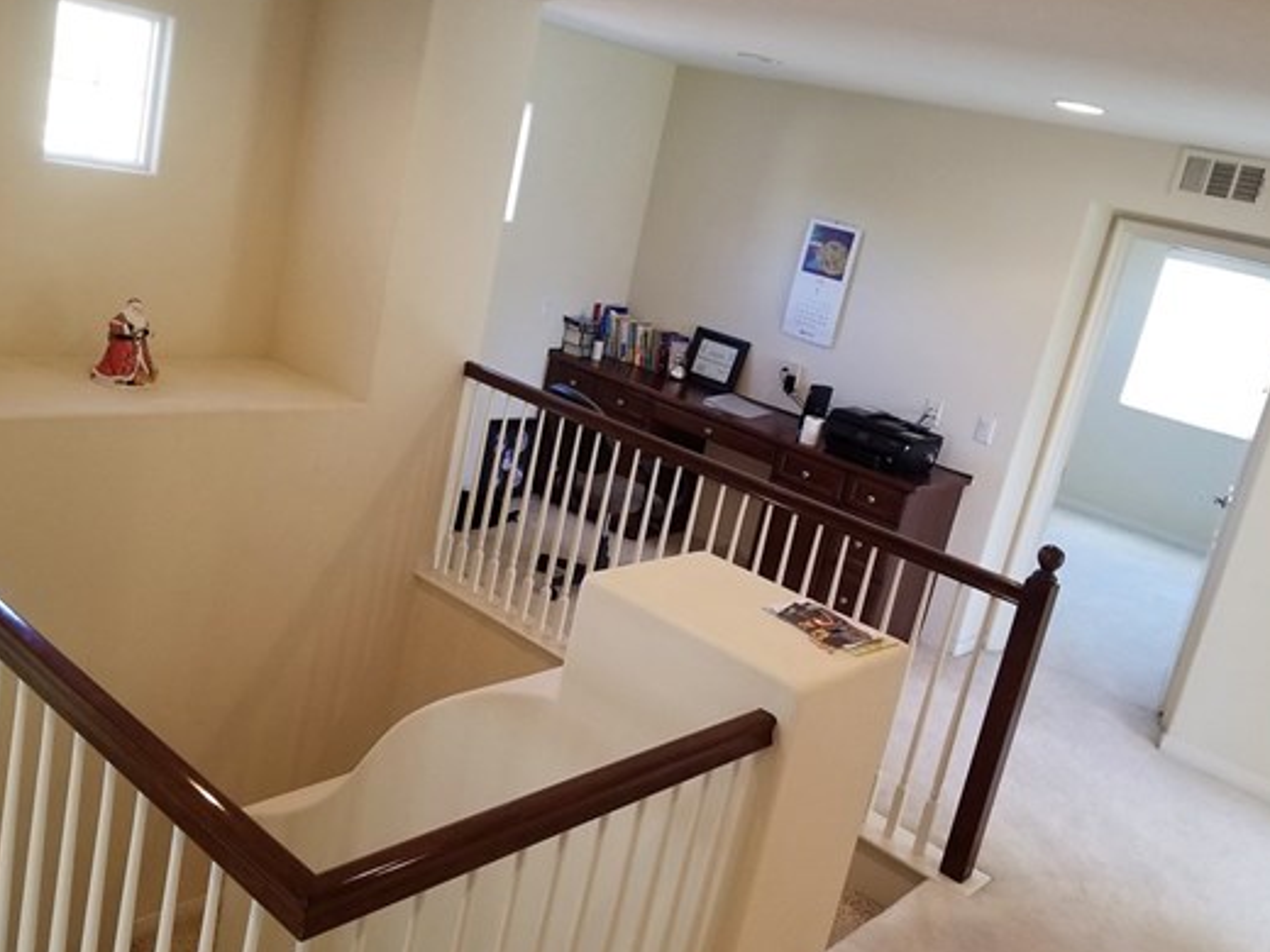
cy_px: 471
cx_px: 601
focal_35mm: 32
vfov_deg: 44.2
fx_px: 1174
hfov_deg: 56.8
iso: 125
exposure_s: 1/60
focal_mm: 4.25
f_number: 1.7
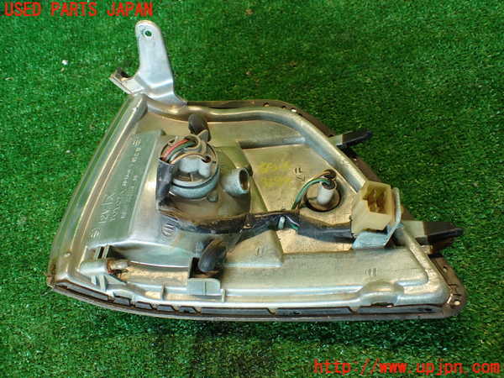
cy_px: 189
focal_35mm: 30
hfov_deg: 60.0
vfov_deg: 46.8
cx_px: 252
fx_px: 437
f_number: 2.3
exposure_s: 1/50
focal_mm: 5.4
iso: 200
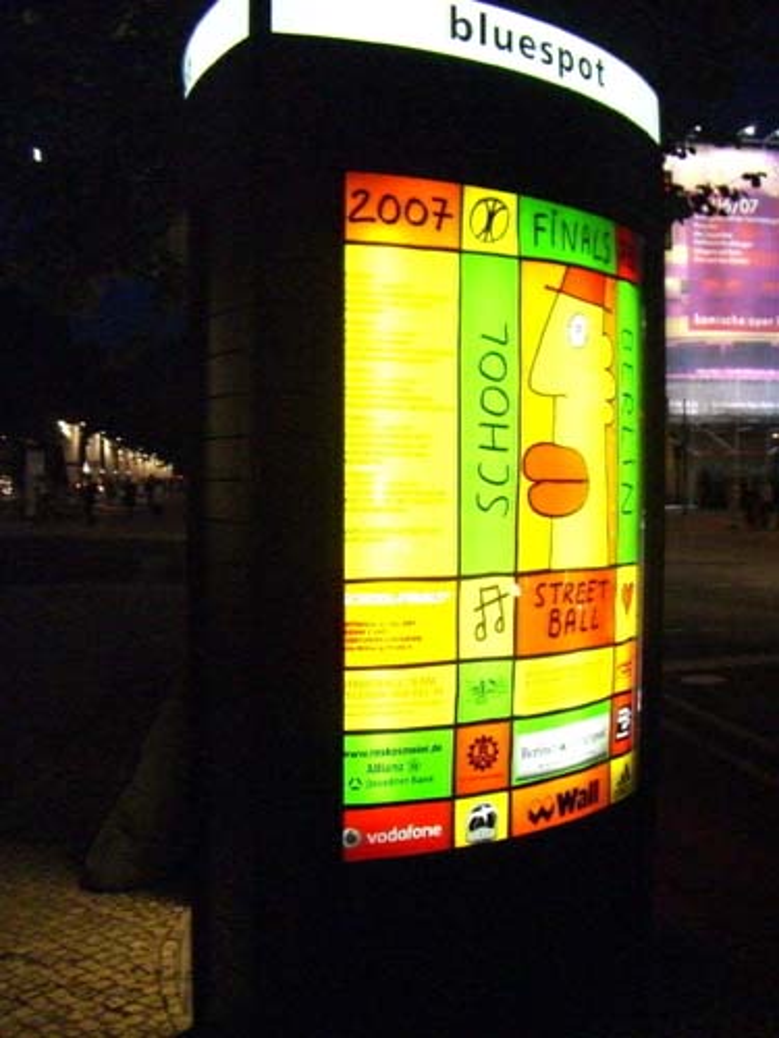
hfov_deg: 37.7
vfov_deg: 49.0
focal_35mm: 38
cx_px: 390
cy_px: 519
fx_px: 1140
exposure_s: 1/50
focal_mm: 6.2
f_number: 2.7
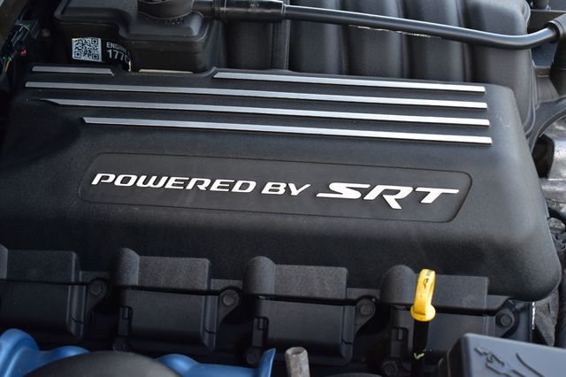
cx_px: 283
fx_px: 801
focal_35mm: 51
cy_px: 188
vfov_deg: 26.5
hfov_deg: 38.9
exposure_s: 1/30
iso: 400
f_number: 7.1
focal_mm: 34
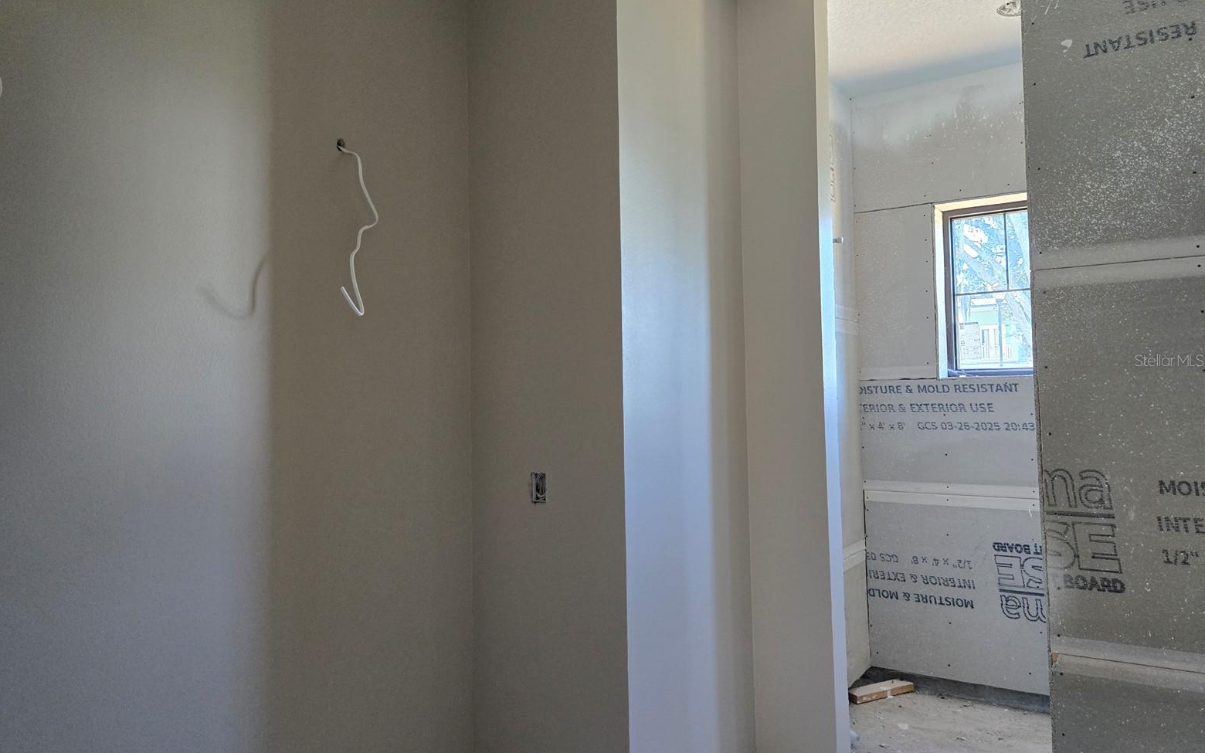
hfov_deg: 72.5
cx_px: 589
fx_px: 821
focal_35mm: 25
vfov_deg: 49.3
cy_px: 360
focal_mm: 5.4
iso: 500
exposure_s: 1/120
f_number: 1.8
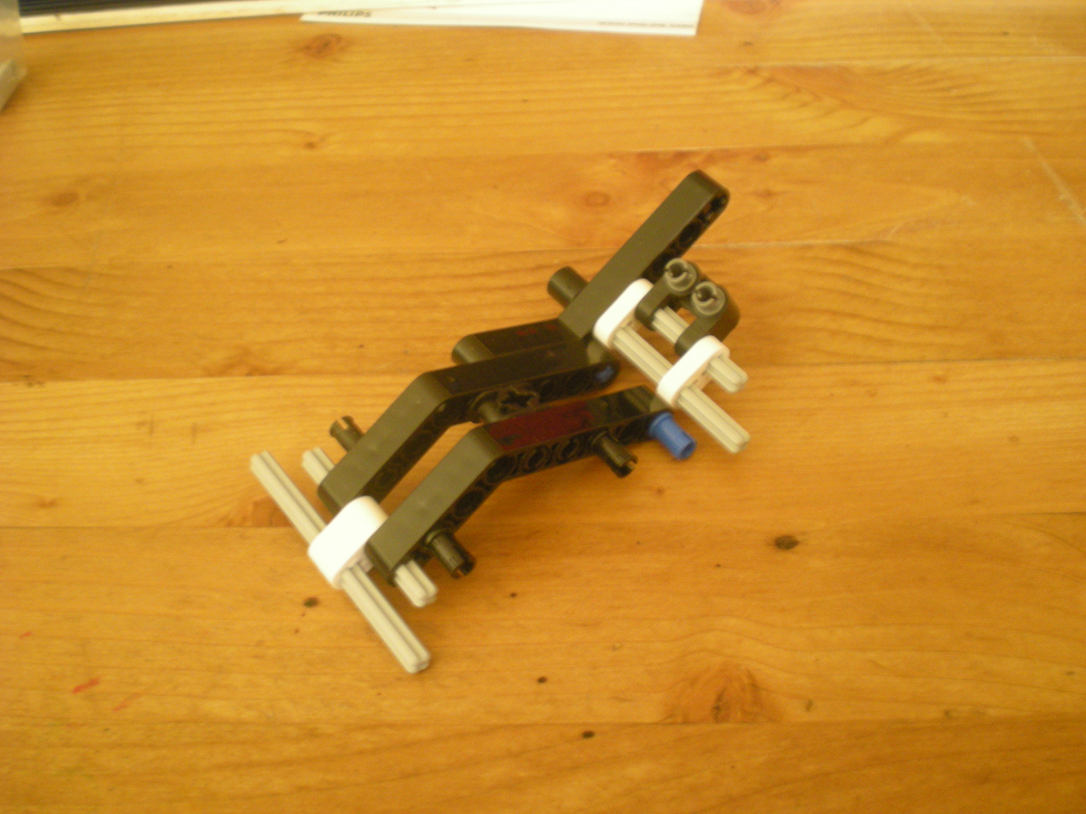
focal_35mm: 38
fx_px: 1192
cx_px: 543
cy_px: 407
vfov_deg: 37.7
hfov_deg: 49.0
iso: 250
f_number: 3.1
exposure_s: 1/8
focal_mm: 6.3
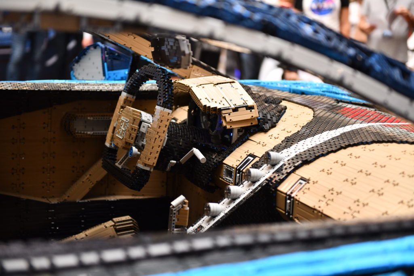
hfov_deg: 28.8
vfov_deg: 19.5
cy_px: 138
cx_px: 207
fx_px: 805
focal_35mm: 70
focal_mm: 70
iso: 900
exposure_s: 1/250
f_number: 2.8
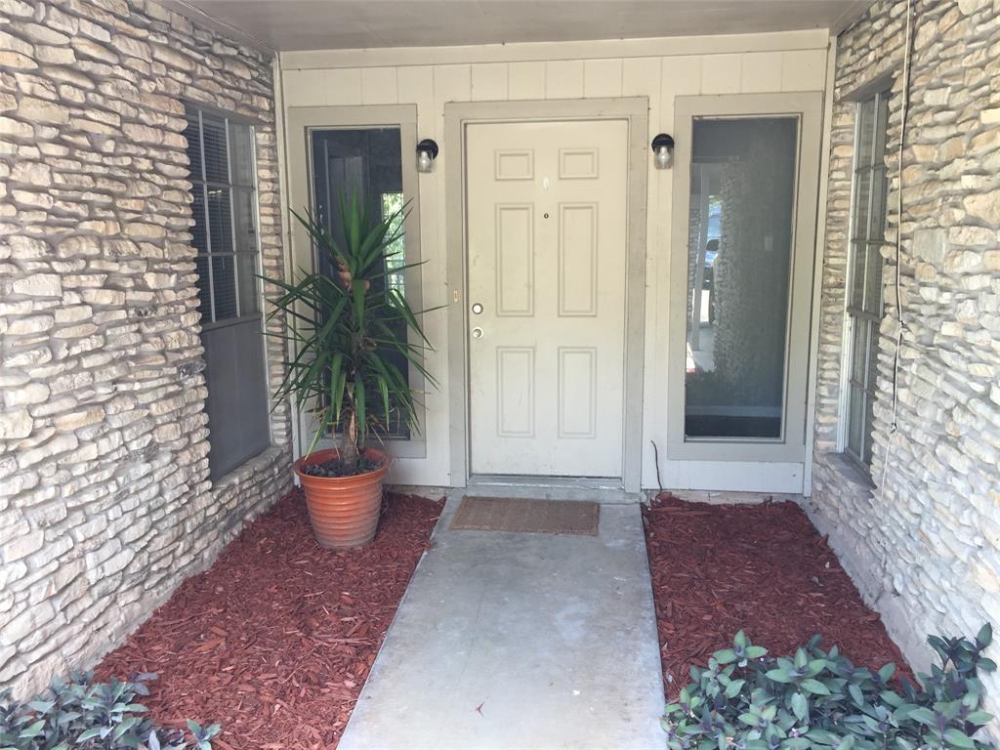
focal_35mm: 29
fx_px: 838
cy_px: 375
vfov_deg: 48.2
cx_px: 500
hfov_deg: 61.7
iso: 40
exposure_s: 1/60
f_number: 2.2
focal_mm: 4.15
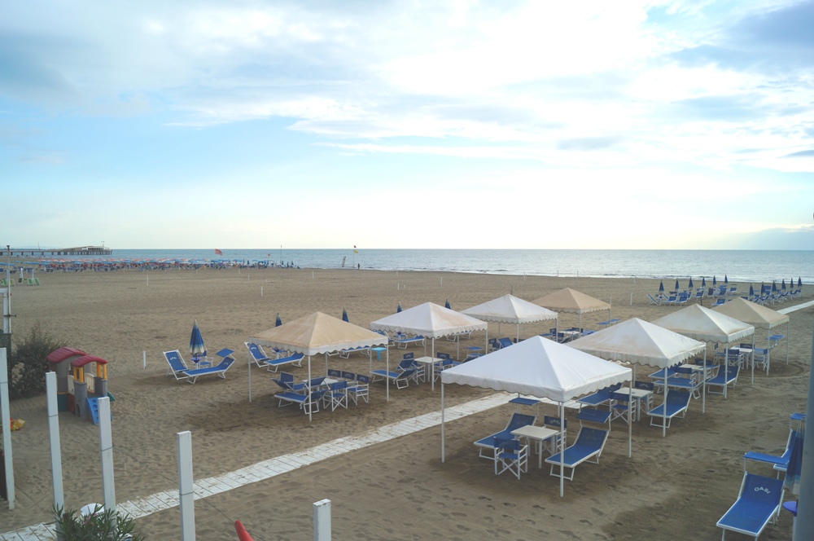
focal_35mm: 27
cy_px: 270
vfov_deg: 47.8
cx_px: 407
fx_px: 610
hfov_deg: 67.4
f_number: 13
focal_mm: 18
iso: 100
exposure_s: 1/125
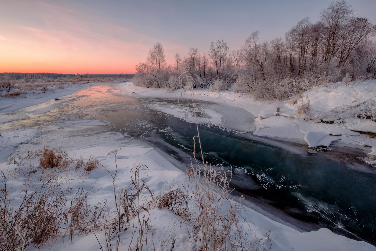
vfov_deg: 77.3
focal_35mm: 15
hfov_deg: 100.4
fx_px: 157
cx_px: 188
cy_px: 126
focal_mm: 10
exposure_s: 1/9
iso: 400
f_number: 11
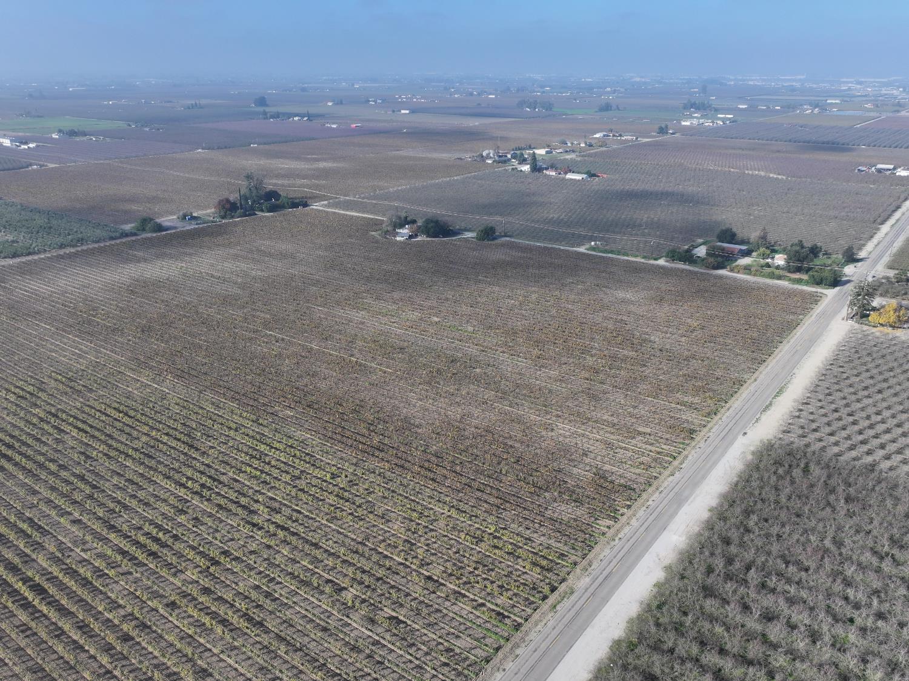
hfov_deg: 71.6
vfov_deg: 56.8
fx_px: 630
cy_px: 340
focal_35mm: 24
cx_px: 454
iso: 110
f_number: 2.8
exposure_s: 1/1250
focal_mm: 12.29
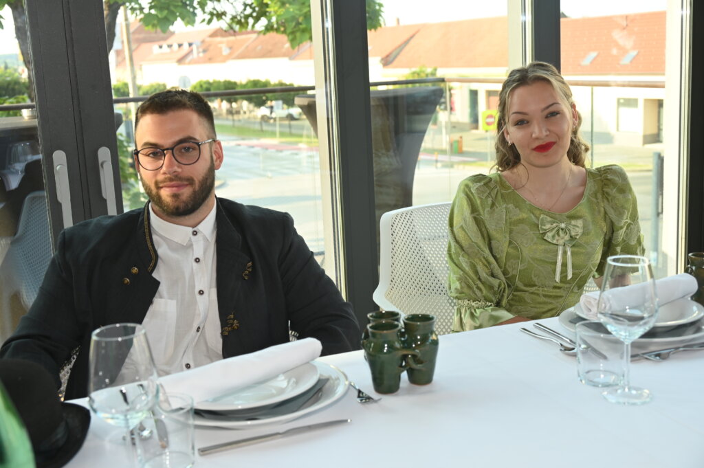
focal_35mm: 45
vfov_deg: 29.8
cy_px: 234
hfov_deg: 43.6
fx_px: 879
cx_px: 352
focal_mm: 45
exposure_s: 1/60
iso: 250
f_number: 5.3
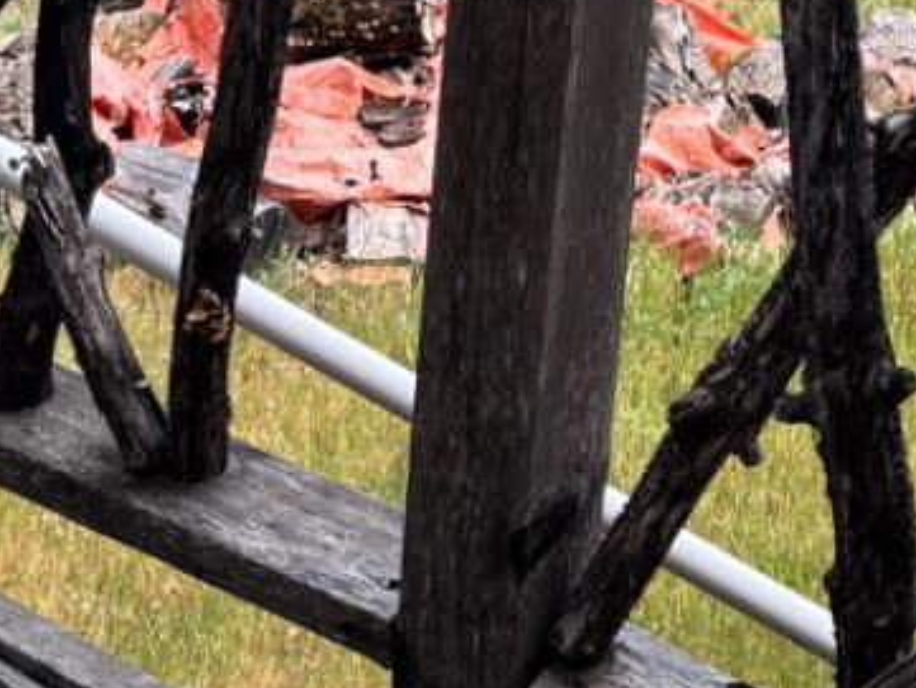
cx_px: 787
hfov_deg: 18.0
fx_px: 2859
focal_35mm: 108
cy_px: -638
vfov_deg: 12.3
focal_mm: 5.96
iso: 50
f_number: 1.6
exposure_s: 1/622
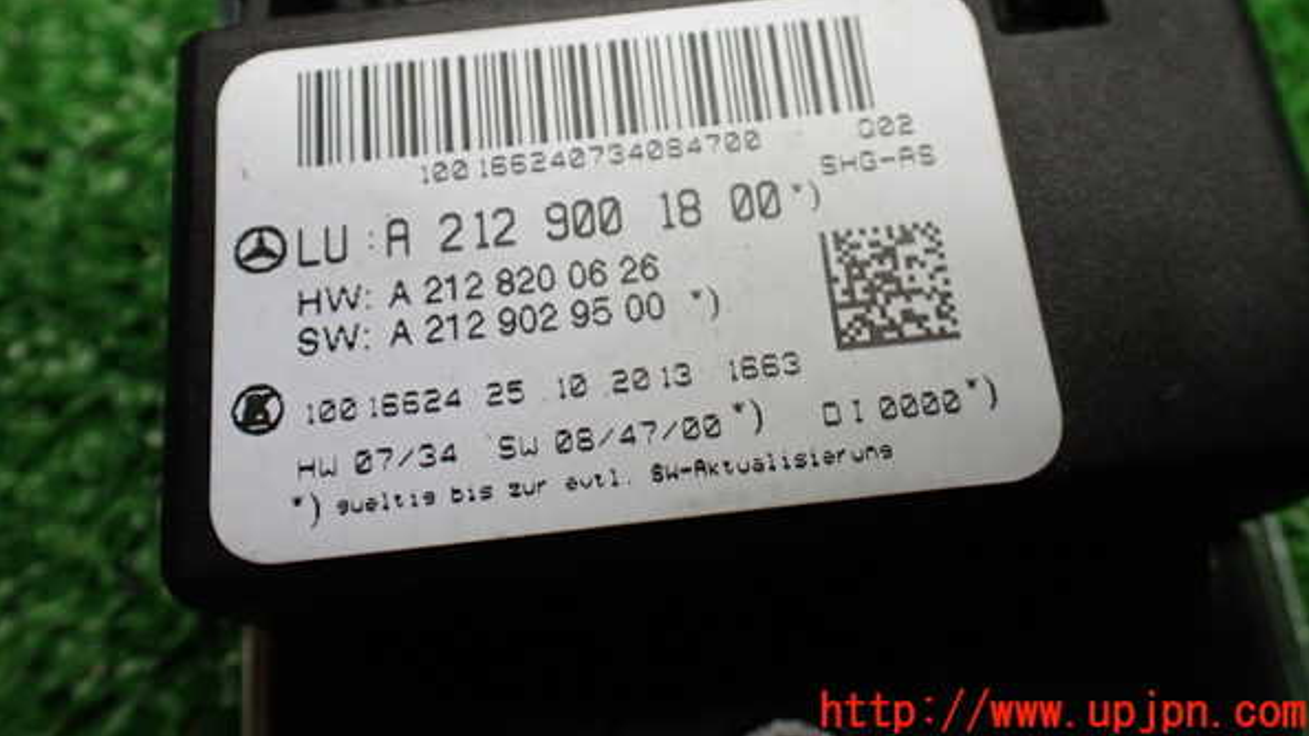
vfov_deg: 35.3
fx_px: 1145
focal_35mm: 33
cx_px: 657
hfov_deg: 59.5
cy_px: 245
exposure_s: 1/125
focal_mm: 5.4
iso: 320
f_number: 2.3
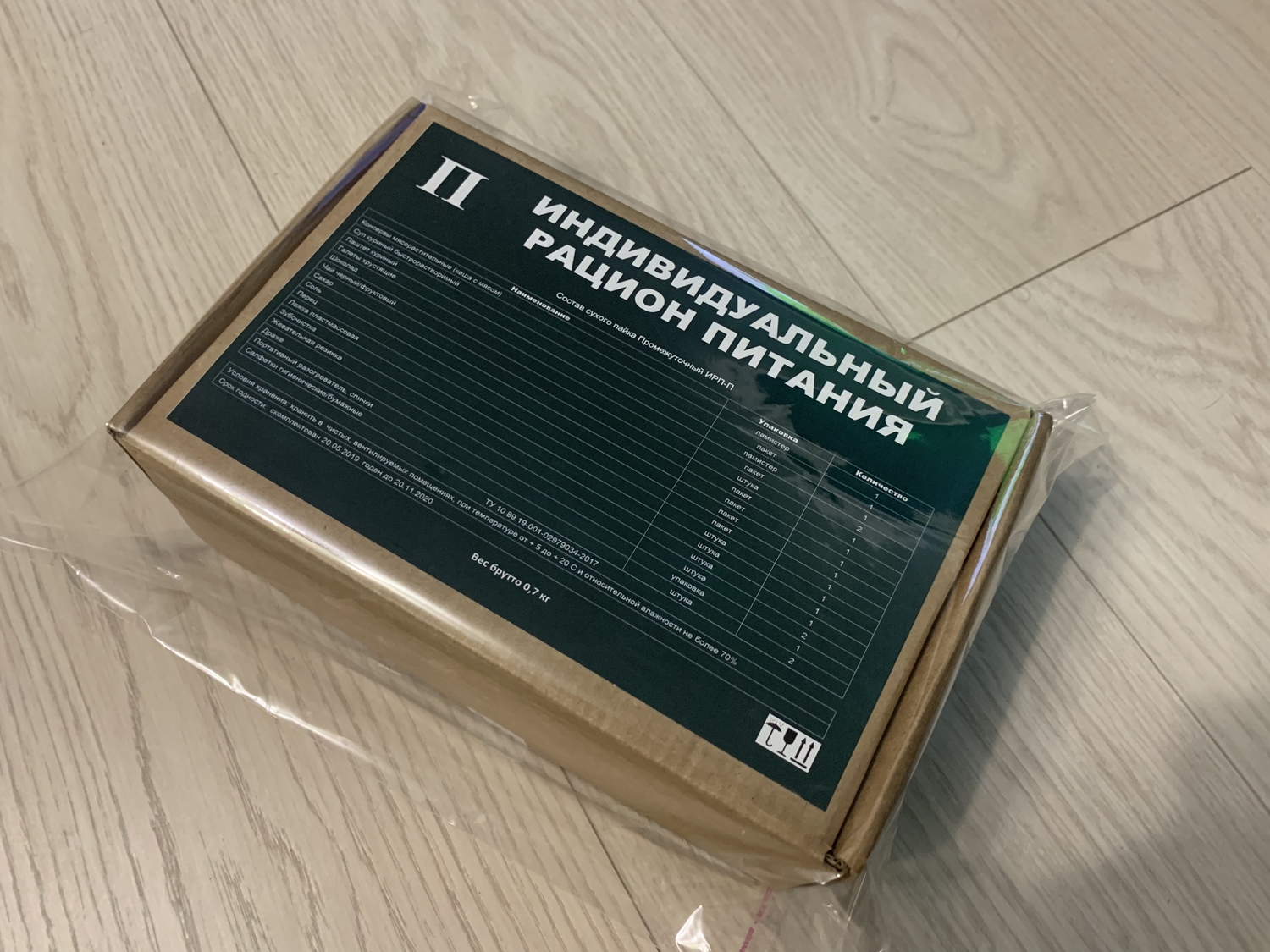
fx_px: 954
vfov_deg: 53.1
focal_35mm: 26
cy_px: 476
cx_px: 635
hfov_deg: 67.3
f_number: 1.8
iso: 320
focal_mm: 4.25
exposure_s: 1/33
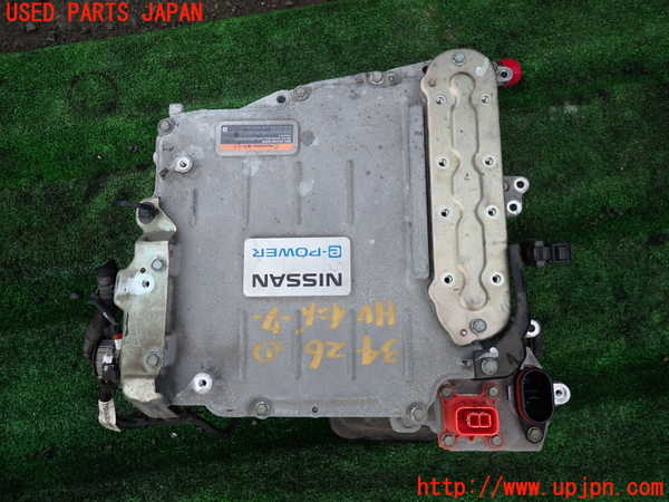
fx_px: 483
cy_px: 251
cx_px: 334
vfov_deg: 54.9
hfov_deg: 69.4
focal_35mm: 25
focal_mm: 4.5
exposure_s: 1/40
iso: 200
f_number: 2
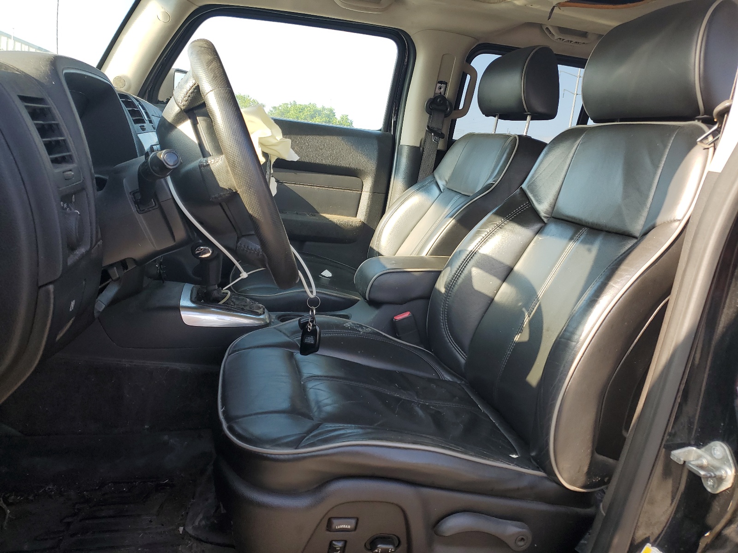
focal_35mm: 26
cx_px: 369
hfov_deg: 67.3
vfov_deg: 53.1
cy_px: 276
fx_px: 554
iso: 50
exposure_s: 1/323
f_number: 1.5
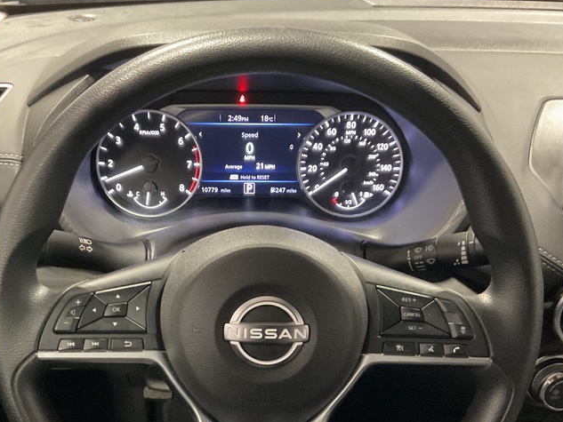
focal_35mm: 44
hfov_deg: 42.8
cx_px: 235
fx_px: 716
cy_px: 292
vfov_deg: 32.5
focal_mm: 3
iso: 500
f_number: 1.8
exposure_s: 1/30
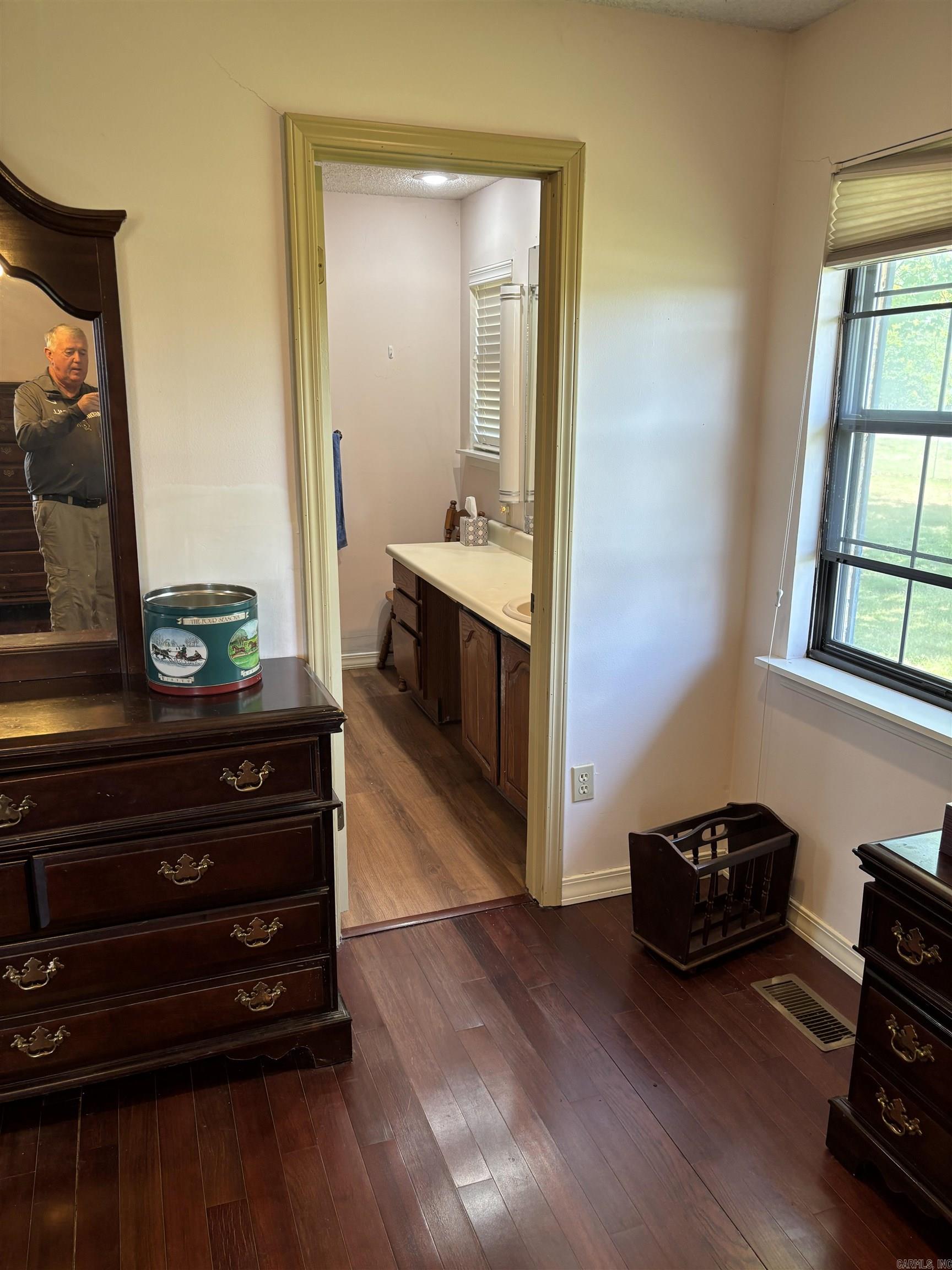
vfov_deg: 67.3
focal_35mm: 26
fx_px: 953
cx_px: 476
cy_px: 635
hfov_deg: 53.1
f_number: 1.6
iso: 80
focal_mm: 5.96
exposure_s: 1/60
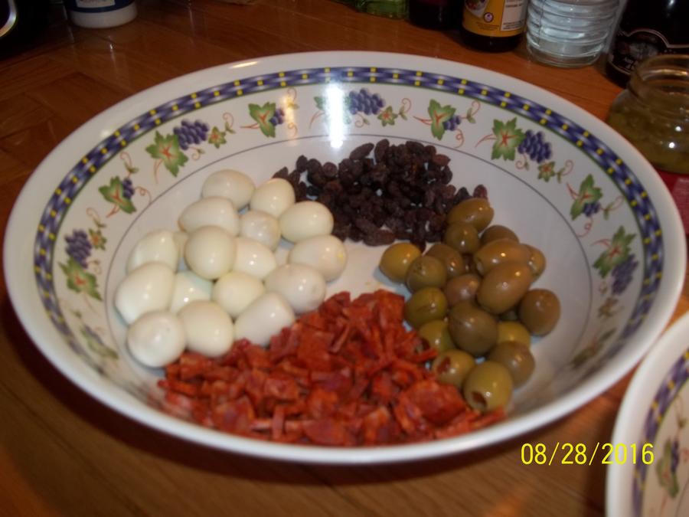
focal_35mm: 32
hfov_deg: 56.8
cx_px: 344
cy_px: 258
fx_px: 637
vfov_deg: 44.2
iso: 64
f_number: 2.9
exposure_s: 1/30
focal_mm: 5.7
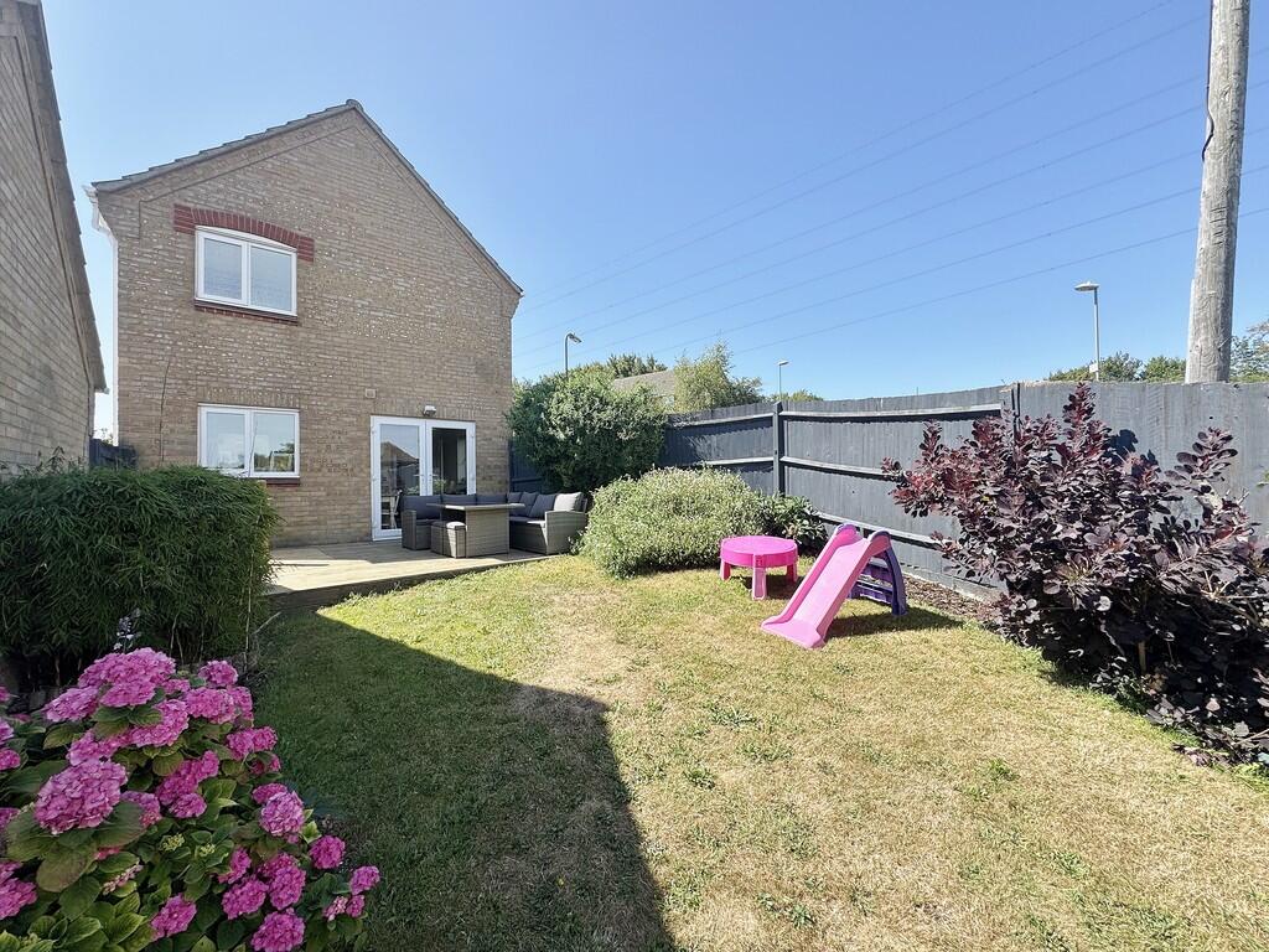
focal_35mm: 14
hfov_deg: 102.1
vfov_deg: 85.7
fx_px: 513
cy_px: 476
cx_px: 634
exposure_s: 1/1160
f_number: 2.2
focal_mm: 2.22
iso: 40
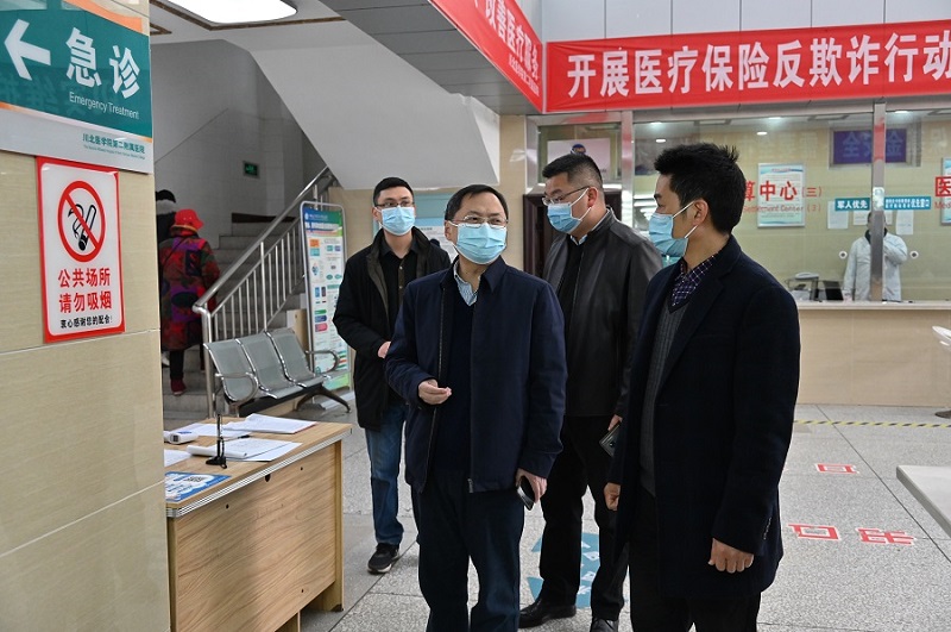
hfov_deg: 55.9
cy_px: 316
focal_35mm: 34
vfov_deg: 38.8
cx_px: 476
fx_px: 897
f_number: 4.8
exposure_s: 1/125
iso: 2500
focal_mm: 34
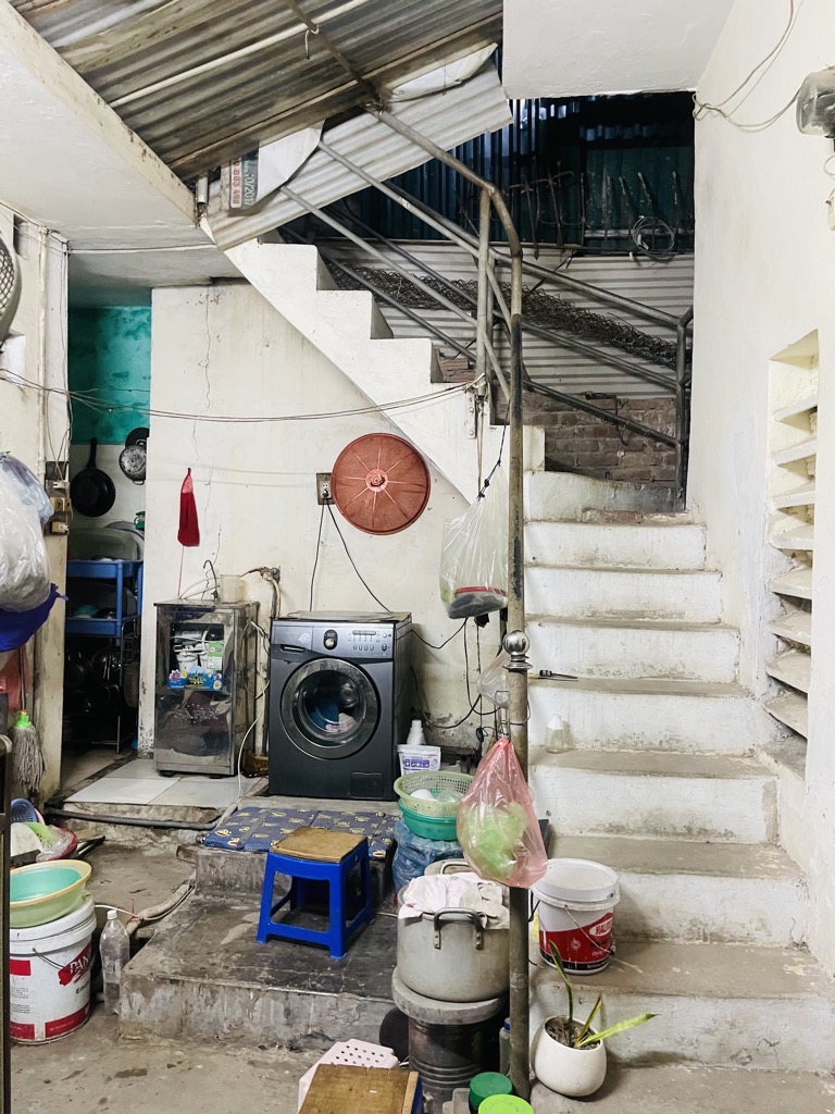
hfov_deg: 54.9
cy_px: 557
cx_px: 418
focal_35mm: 25
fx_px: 804
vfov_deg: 69.4
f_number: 1.6
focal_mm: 5.1
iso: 500
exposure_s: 1/50
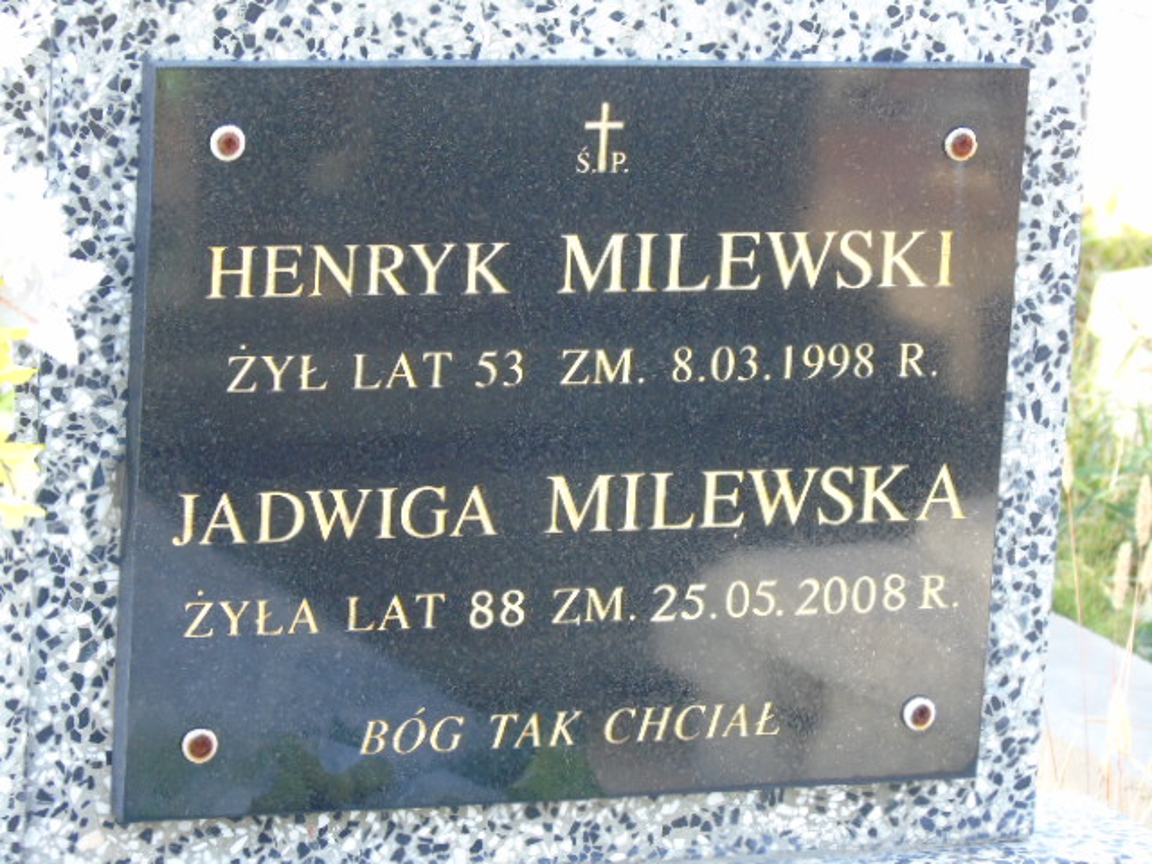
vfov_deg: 9.2
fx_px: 5391
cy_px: 432
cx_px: 576
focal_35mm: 162
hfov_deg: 12.2
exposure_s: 1/80
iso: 400
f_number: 4.9
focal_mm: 29
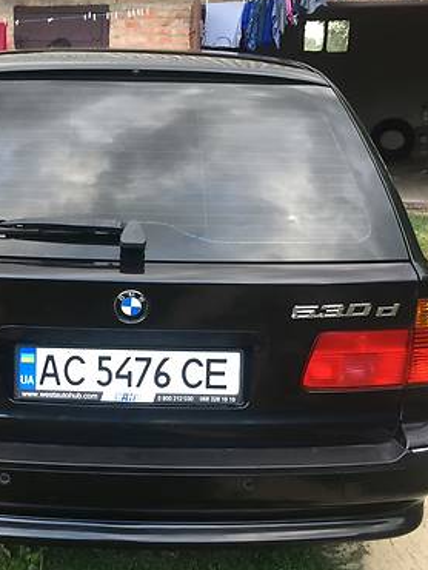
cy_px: 342
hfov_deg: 30.5
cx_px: 114
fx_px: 774
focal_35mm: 47
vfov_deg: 40.2
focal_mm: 4.2
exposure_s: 1/33
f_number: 2.2
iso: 32
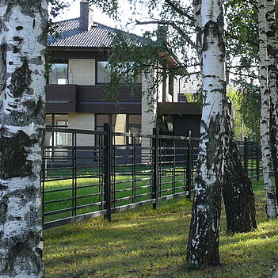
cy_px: 139
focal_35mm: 94
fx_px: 854
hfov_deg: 17.3
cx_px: 366
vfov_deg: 18.5
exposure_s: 1/200
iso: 100
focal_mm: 7.4
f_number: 4
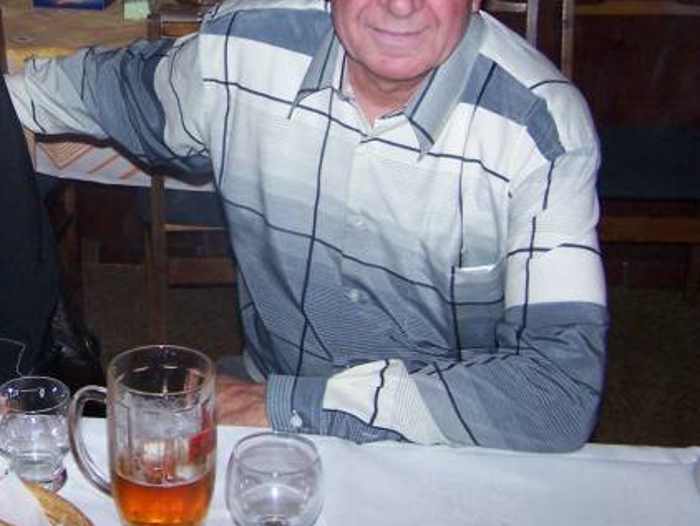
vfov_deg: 20.1
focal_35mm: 72
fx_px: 1457
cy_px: 70
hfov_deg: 26.2
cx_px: 76
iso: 140
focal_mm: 6.3
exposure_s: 1/60
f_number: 2.8
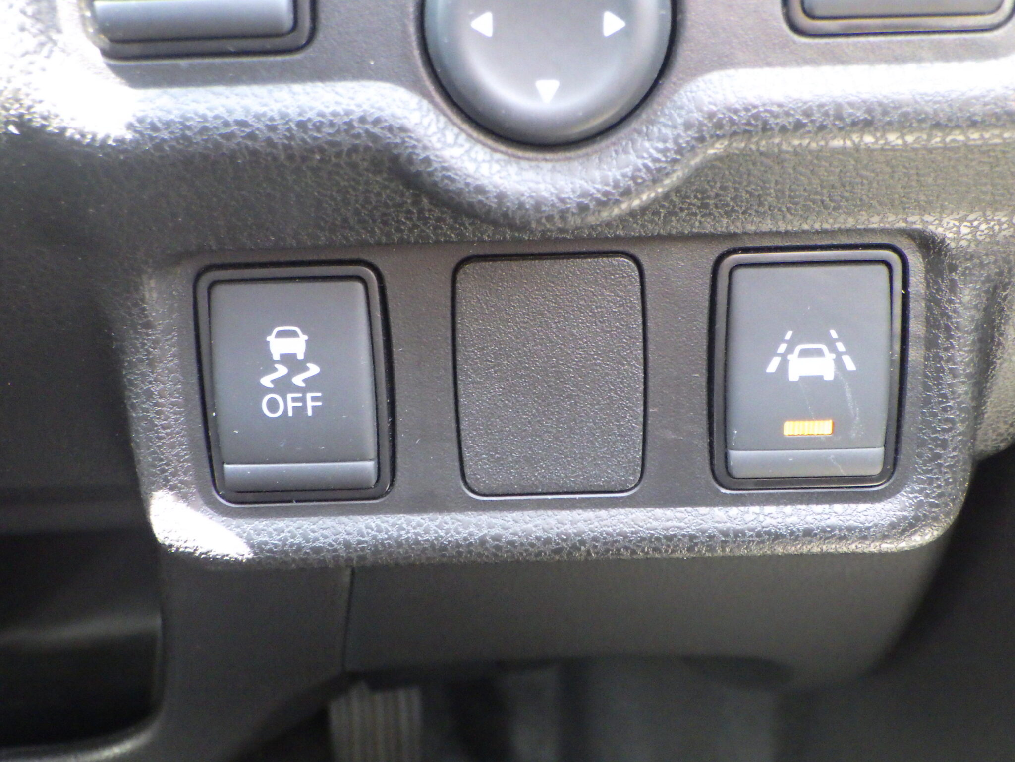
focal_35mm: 42
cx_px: 508
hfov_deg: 44.8
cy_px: 381
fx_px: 1232
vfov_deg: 34.3
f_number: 4.2
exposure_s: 1/45
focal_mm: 7.5
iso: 1600
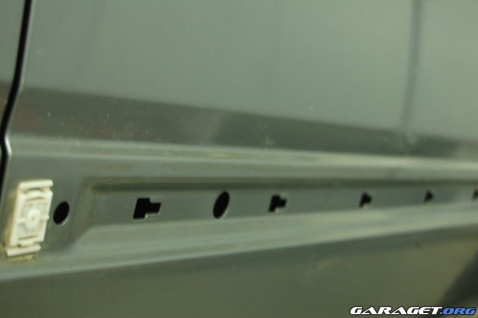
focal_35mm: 82
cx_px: 239
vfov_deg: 16.5
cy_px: 159
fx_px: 1095
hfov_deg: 24.6
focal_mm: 55
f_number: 5.6
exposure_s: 1/1.3
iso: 200
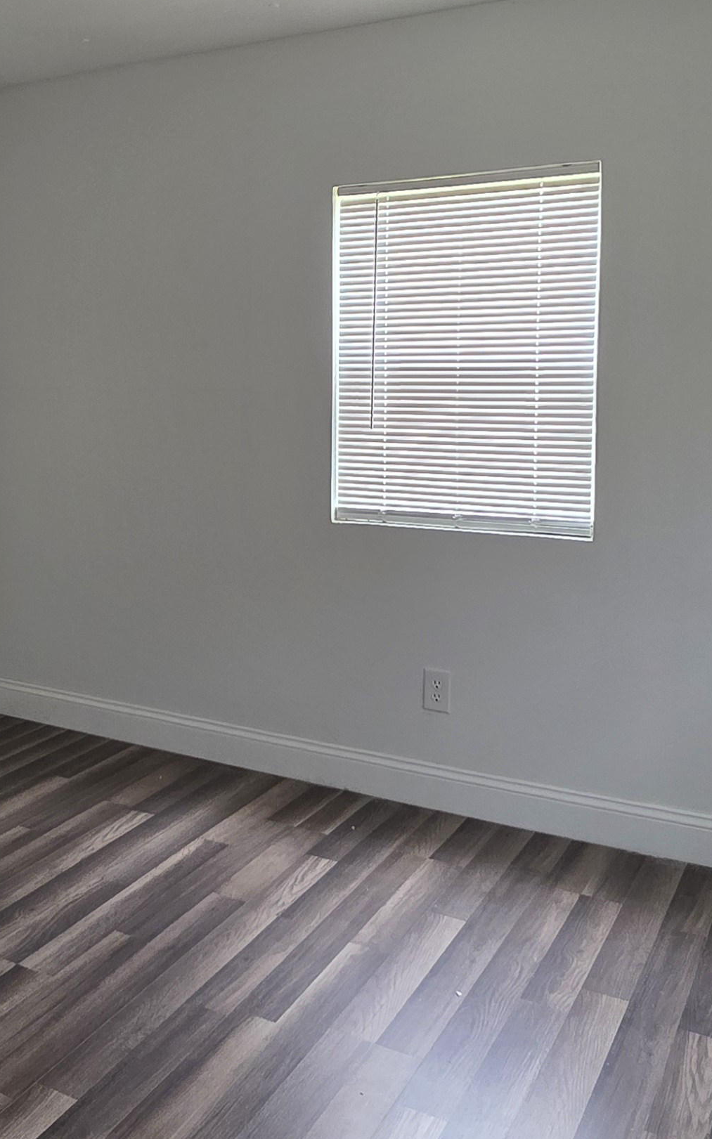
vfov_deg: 56.1
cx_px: 193
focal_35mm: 34
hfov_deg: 36.5
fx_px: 1056
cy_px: 436
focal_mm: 2.2
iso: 200
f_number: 1.9
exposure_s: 1/120
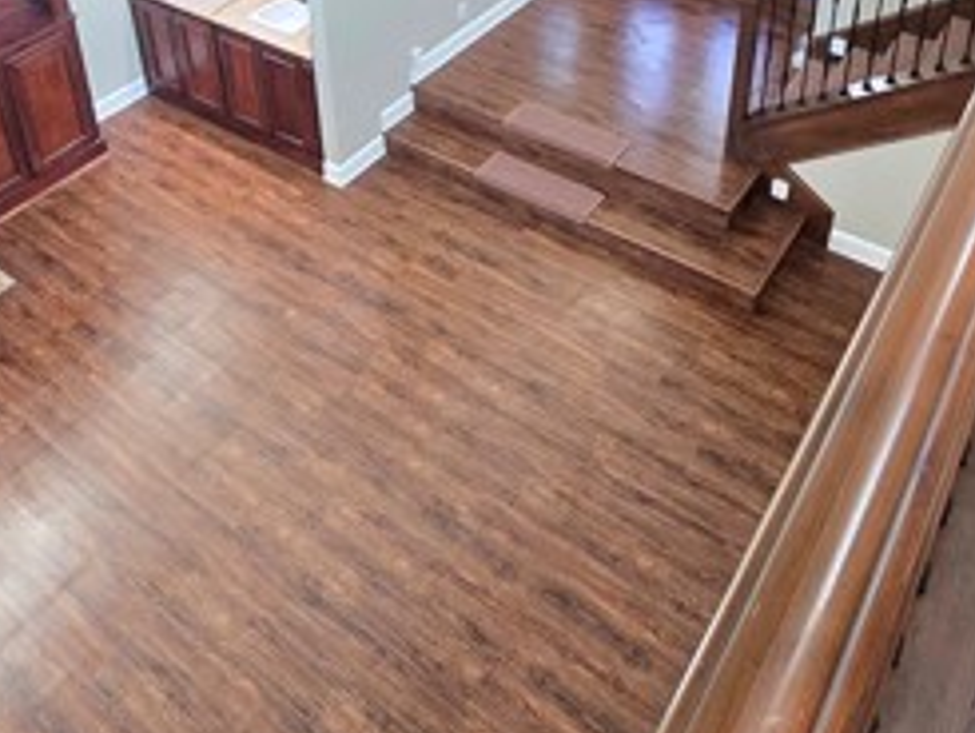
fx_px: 958
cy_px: -44
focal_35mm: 34
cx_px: 450
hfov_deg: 53.9
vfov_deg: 36.4
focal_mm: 2.2
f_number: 2.2
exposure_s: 1/60
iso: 400
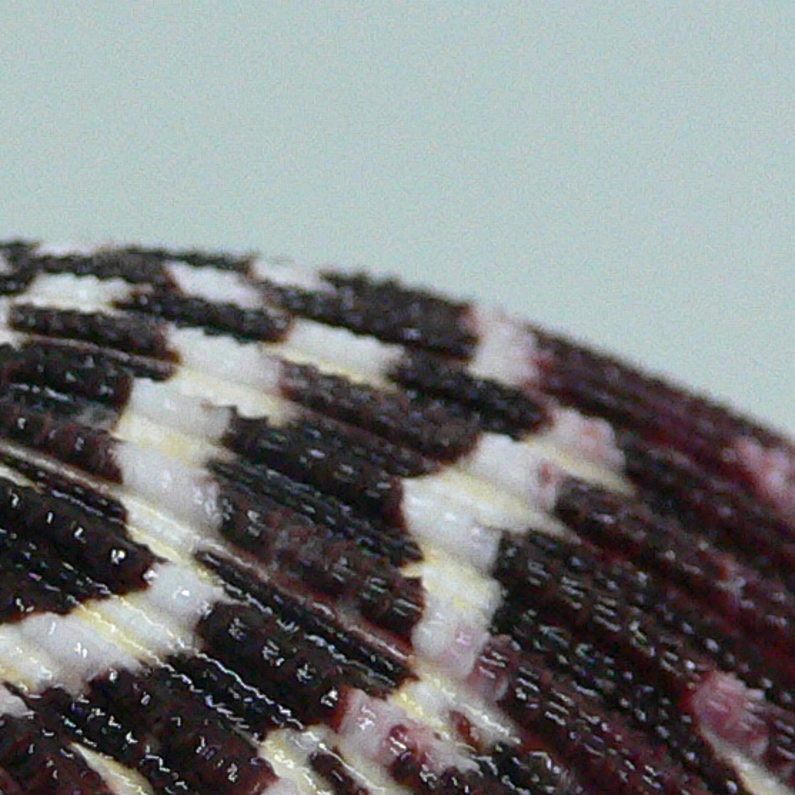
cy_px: 741
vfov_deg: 15.3
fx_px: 2910
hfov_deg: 15.4
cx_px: 126
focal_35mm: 112
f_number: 2.8
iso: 200
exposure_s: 1/50
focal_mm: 4.6
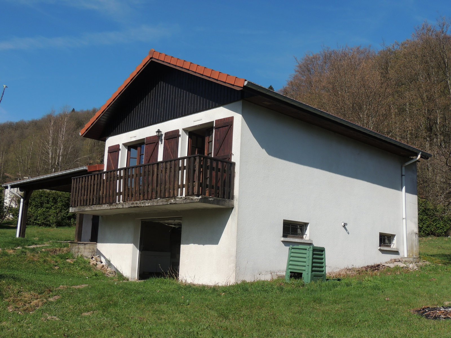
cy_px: 169
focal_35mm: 40
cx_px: 226
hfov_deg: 46.8
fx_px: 521
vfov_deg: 36.0
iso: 100
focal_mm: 7.1
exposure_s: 1/1250
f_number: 3.7
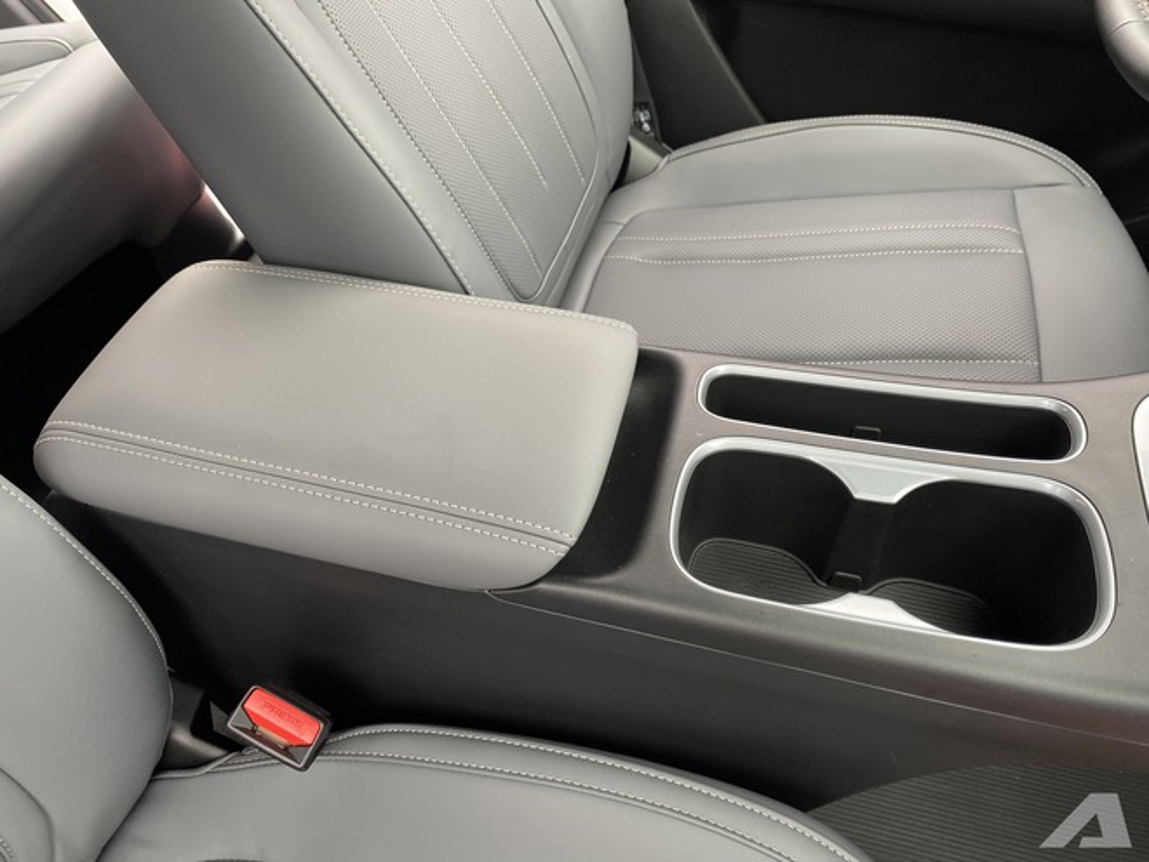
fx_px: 863
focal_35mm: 26
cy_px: 431
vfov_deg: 53.1
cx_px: 574
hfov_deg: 67.3
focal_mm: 4.25
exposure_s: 1/121
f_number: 1.8
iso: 64
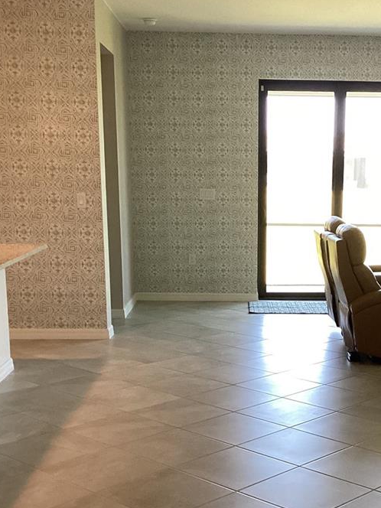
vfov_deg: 33.9
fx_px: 822
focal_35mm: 56
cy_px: 357
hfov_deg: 25.8
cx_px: 286
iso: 125
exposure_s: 1/60
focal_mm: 3.3
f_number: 2.4
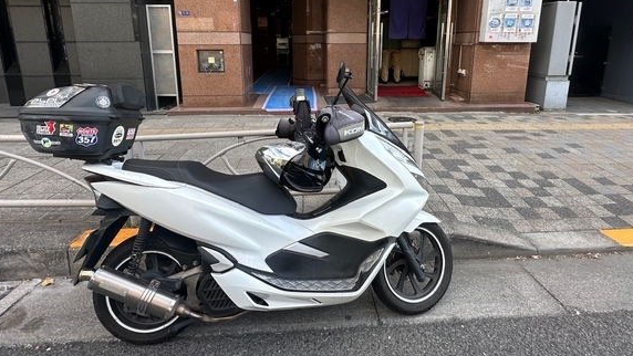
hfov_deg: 99.3
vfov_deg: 65.1
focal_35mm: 16
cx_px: 308
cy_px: 115
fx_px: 269
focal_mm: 2.22
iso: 40
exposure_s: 1/218
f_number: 2.2
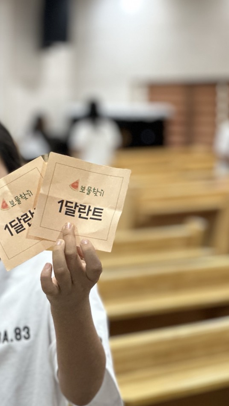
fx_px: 1219
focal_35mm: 113
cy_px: 204
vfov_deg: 18.9
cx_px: 0
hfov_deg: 10.6
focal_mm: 9
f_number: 2.8
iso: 160
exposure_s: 1/40
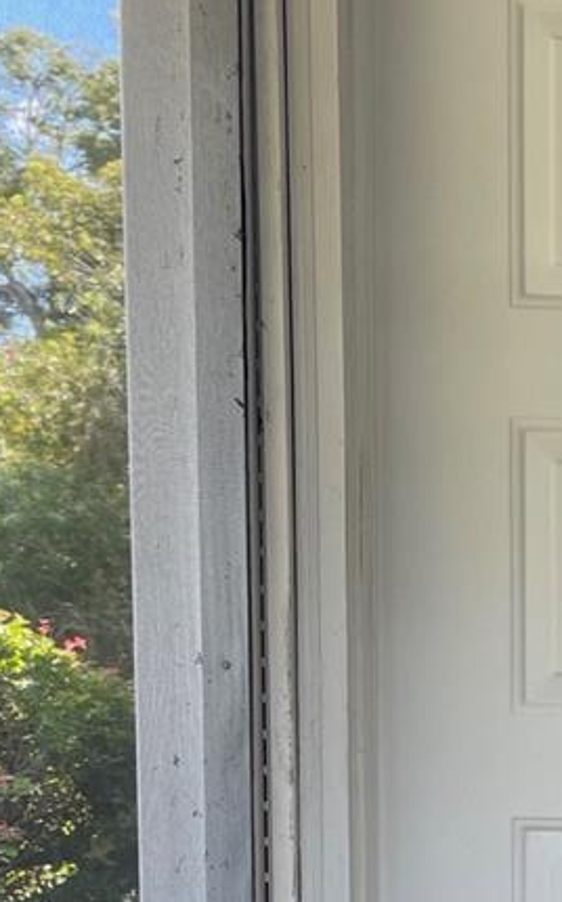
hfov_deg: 15.7
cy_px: 938
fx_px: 1891
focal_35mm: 77
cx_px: 816
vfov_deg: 25.3
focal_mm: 4.2
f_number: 1.6
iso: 32
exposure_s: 1/239
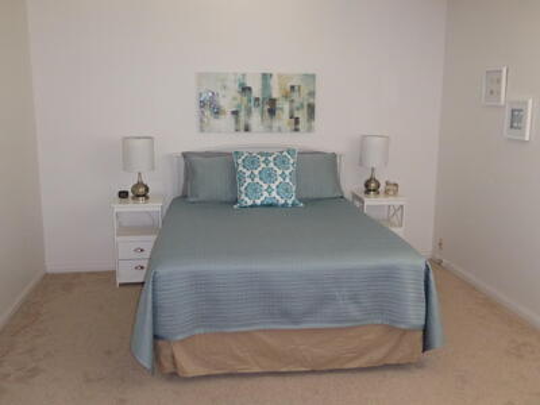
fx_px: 546
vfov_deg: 40.7
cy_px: 202
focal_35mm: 35
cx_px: 270
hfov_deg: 52.6
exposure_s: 1/60
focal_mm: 6.3
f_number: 5
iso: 800
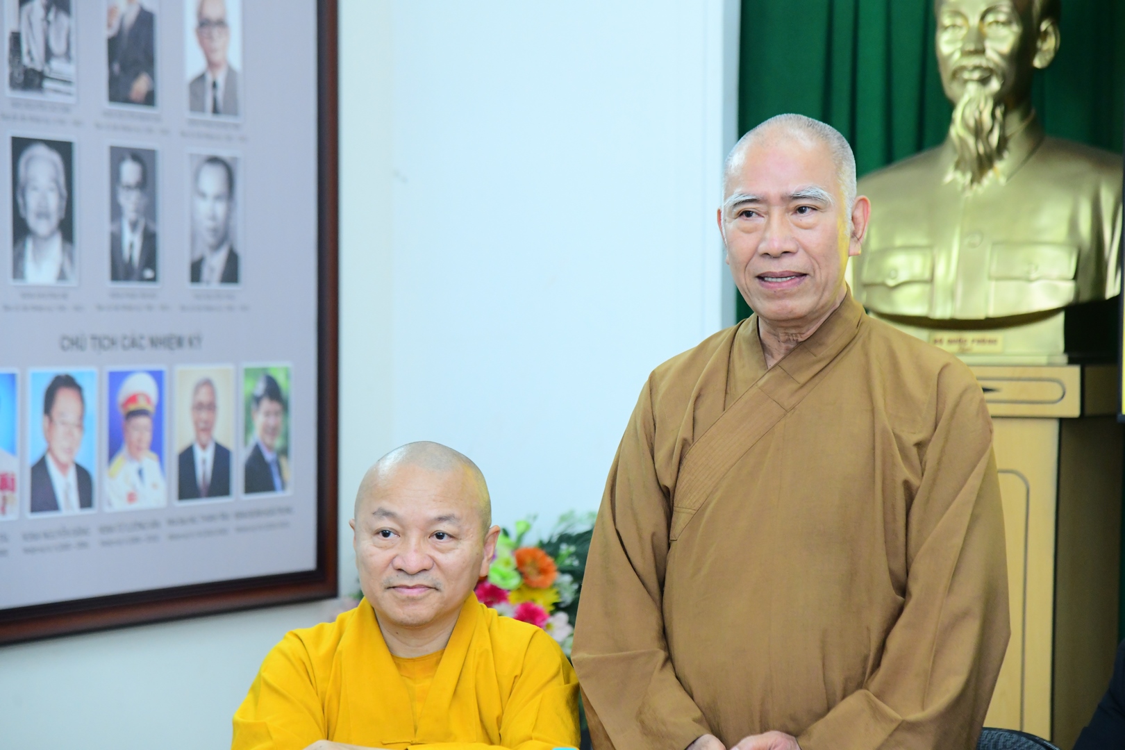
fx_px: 3281
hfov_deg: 19.5
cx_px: 562
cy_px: 375
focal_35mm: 105
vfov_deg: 13.0
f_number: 4
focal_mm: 105
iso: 4000
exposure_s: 1/160
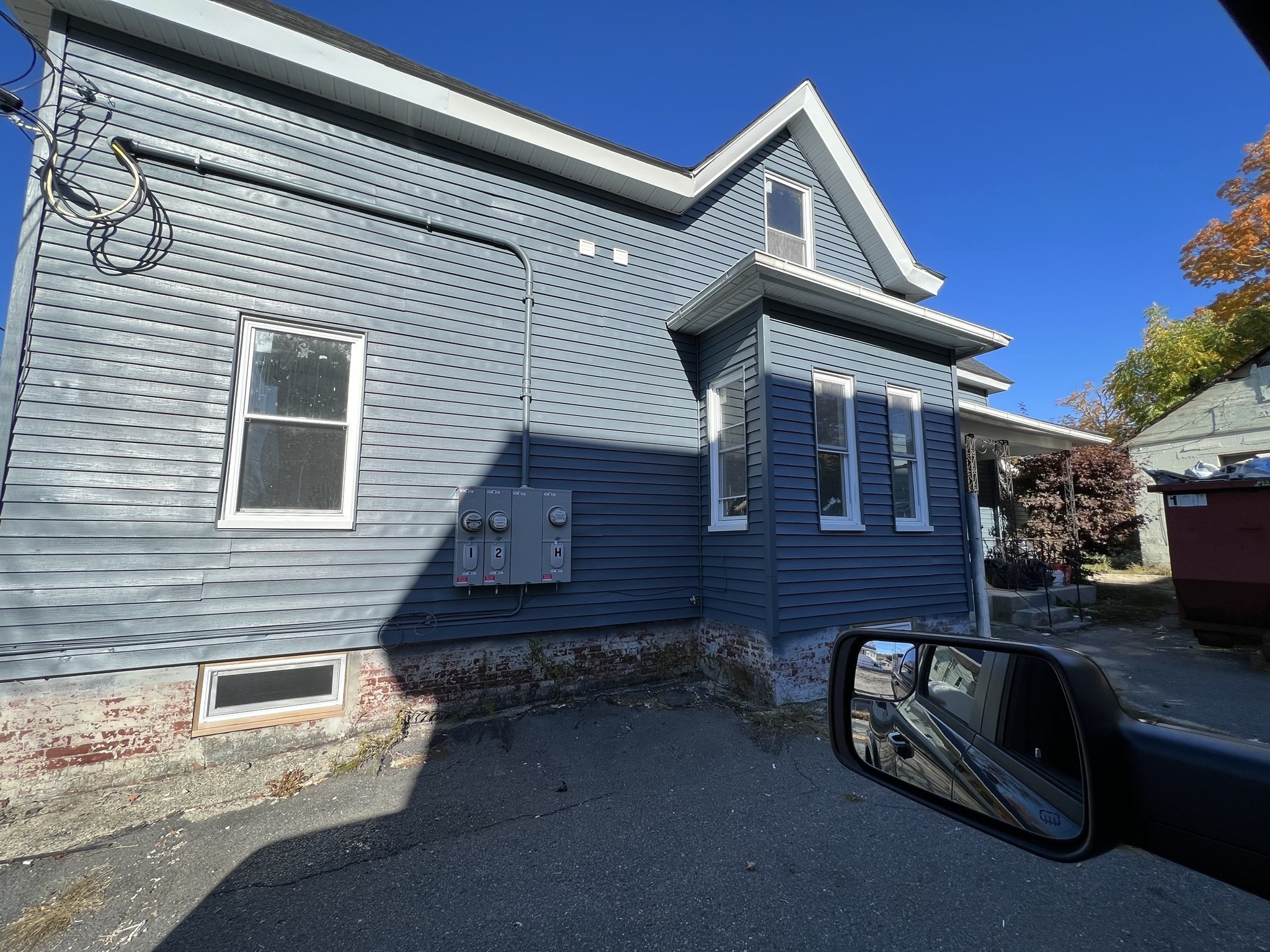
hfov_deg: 106.2
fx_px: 477
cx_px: 635
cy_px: 476
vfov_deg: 89.9
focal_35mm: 13
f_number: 1.8
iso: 32
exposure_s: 1/978
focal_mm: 1.57
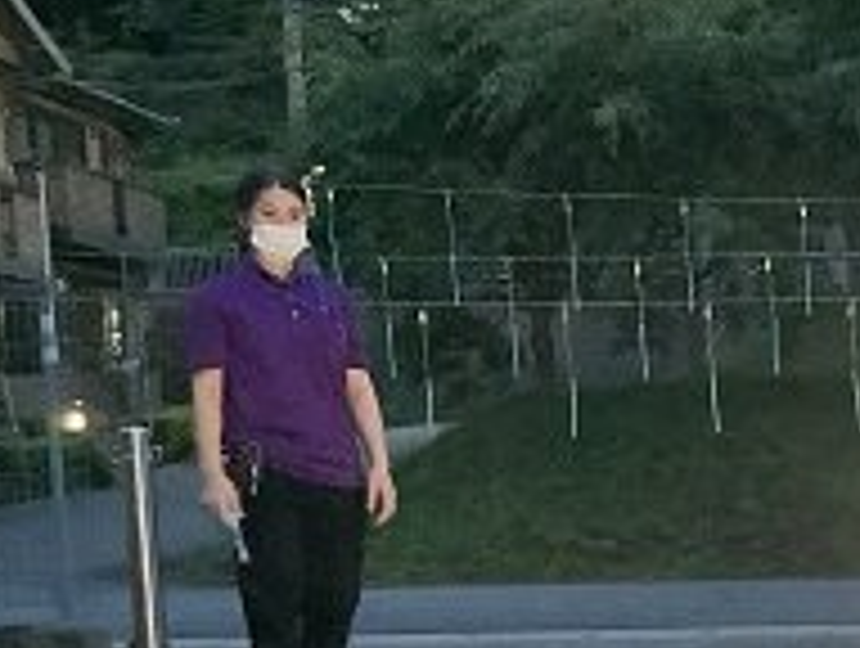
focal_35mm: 81
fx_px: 2016
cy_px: 592
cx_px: 1094
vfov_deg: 18.0
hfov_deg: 21.9
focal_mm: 3.3
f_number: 2.4
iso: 640
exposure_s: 1/25
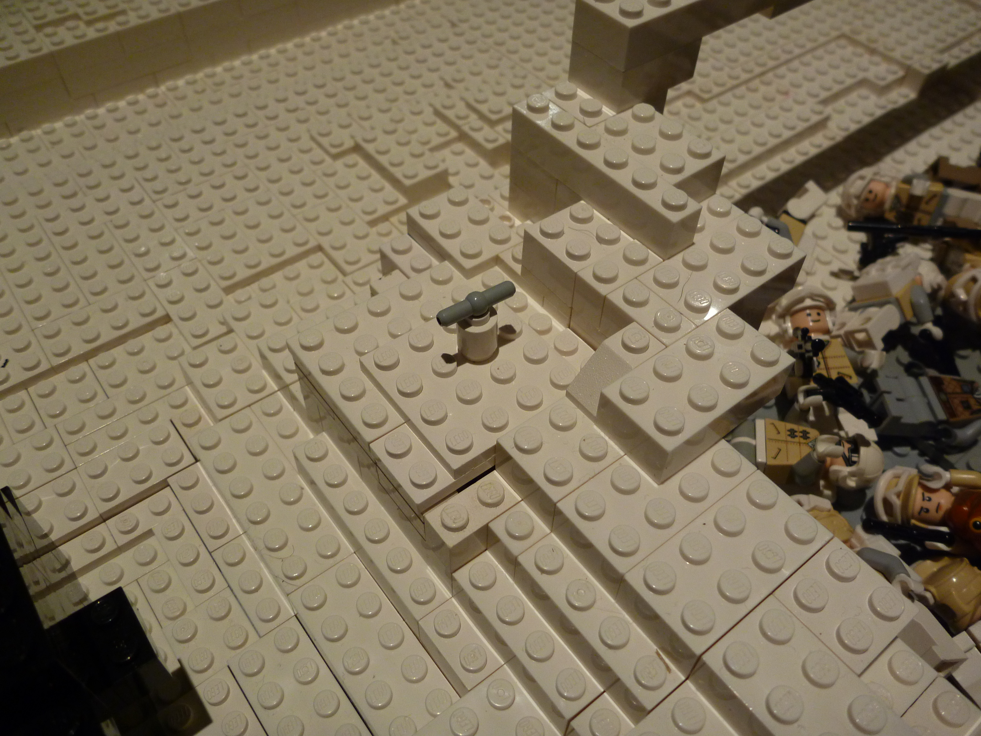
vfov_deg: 49.7
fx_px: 794
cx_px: 490
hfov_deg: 63.4
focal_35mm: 28
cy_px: 368
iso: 160
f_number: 3.3
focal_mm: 4.9
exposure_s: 1/60
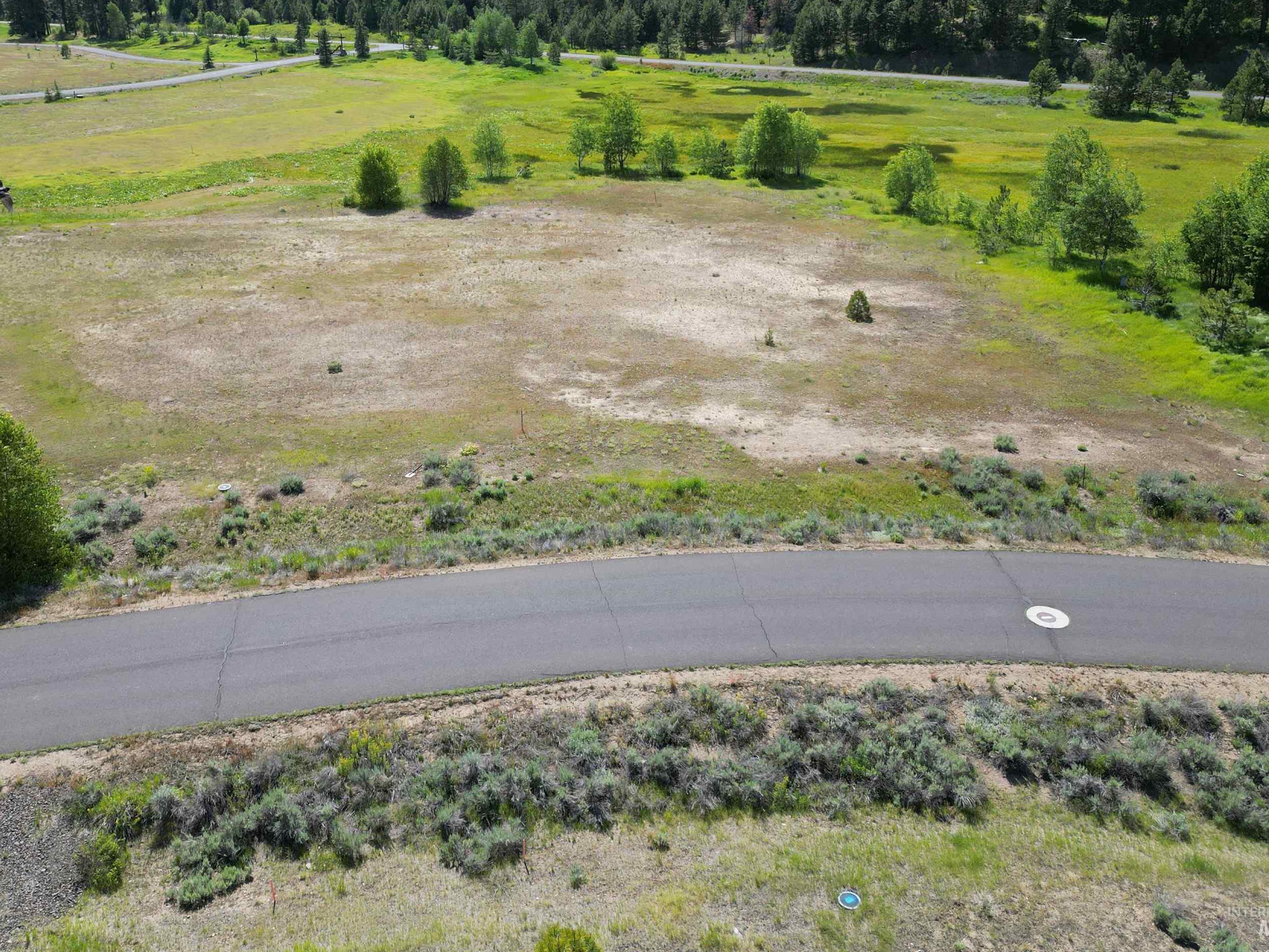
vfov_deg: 48.0
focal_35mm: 29
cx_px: 576
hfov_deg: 61.5
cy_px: 389
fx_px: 1063
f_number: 1.7
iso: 140
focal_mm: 6.72
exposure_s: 1/2000
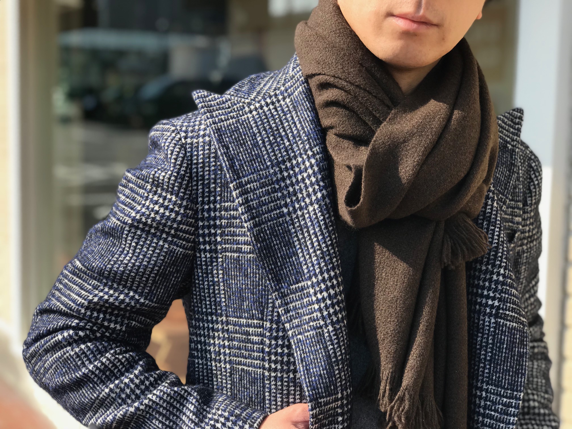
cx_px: 286
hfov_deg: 33.8
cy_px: 214
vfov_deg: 25.7
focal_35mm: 57
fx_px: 942
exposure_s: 1/451
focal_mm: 6.6
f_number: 2.8
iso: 20
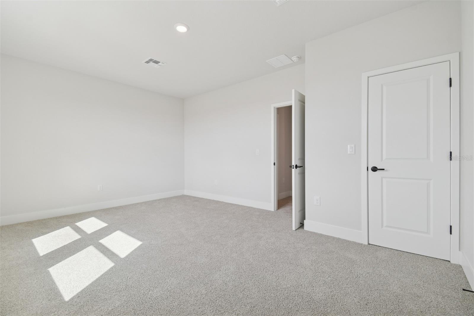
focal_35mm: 15
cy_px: 158
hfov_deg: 100.4
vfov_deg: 77.3
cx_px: 237
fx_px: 197
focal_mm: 10
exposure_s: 1/30
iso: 100
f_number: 7.1
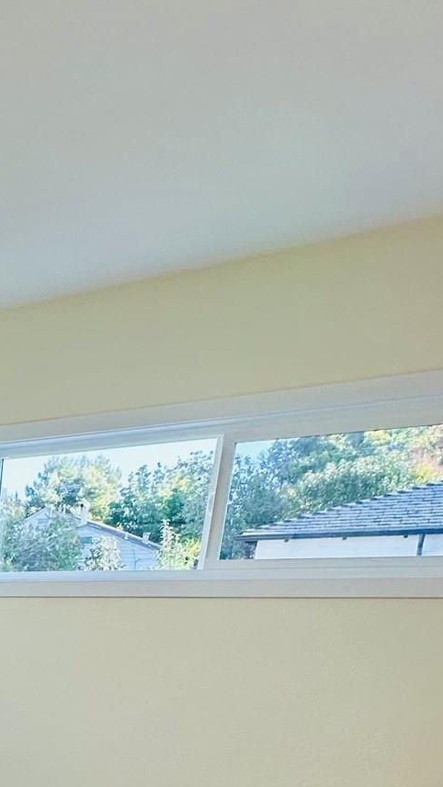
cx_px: -268
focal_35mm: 41
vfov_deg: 41.1
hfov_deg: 22.3
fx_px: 856
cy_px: 836
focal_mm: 2.22
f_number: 2.2
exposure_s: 1/120
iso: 64
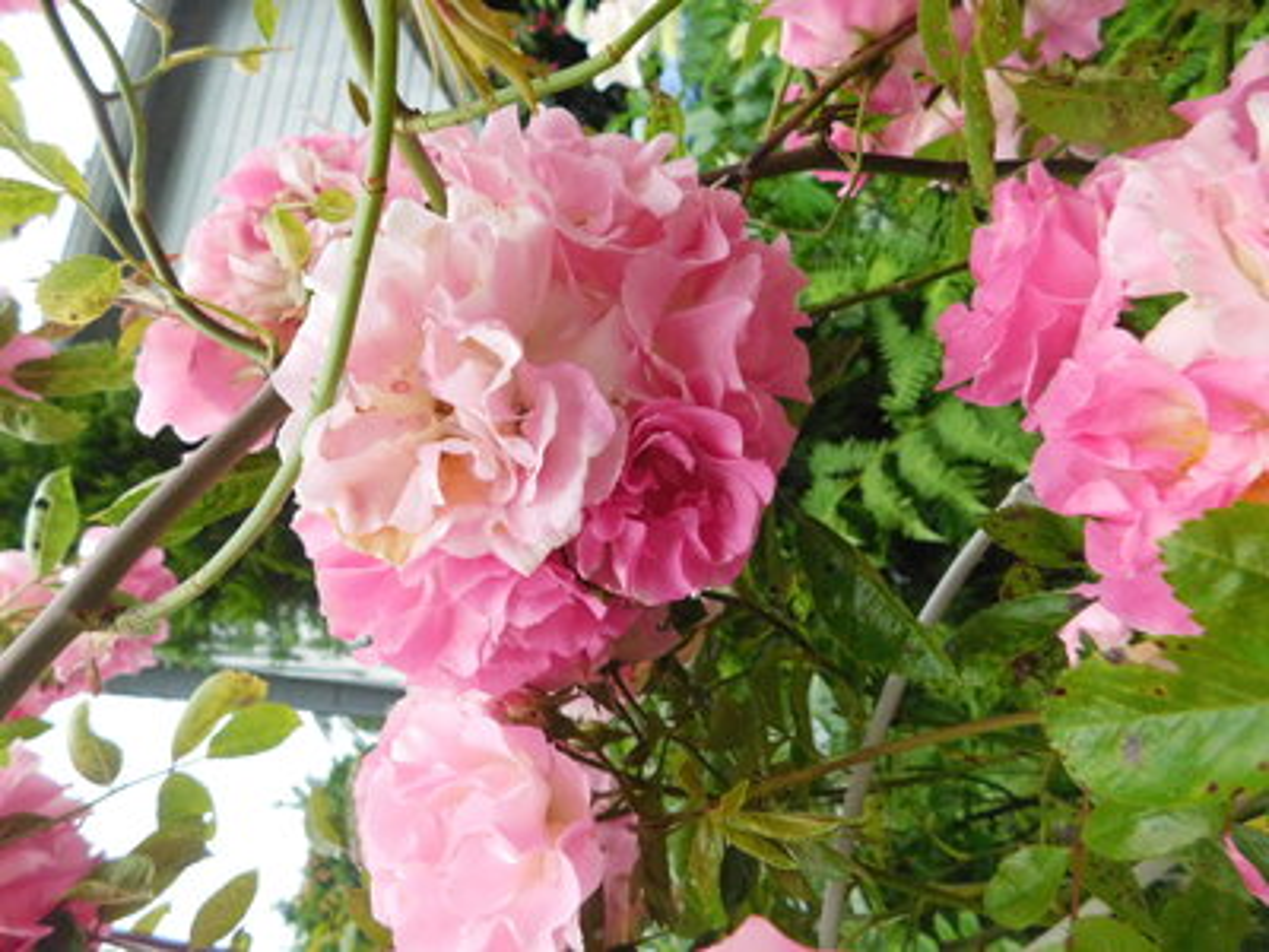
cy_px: 476
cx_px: 634
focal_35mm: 23
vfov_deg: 58.9
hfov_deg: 73.9
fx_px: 843
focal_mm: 4
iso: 800
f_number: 6
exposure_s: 1/500
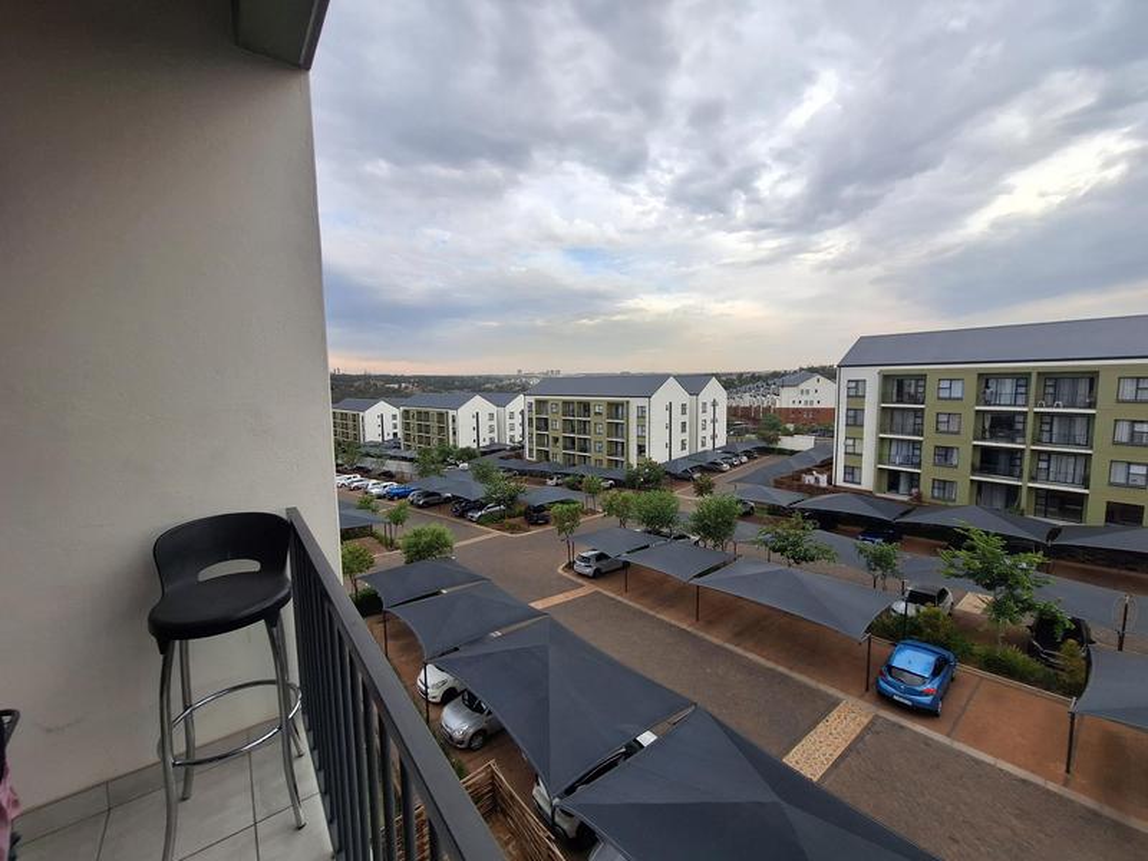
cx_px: 574
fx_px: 431
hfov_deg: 106.2
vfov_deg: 89.9
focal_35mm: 13
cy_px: 430
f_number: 2.2
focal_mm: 1.74
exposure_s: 1/290
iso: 40
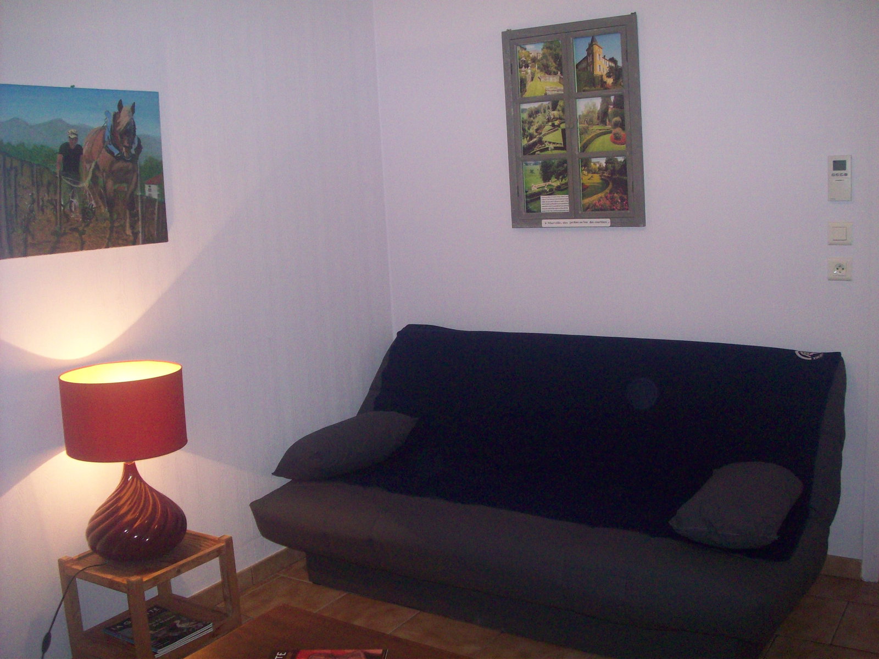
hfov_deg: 50.1
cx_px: 440
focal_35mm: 37
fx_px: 940
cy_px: 330
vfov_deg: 38.7
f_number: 2.8
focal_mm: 6.2
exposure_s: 1/45
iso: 160
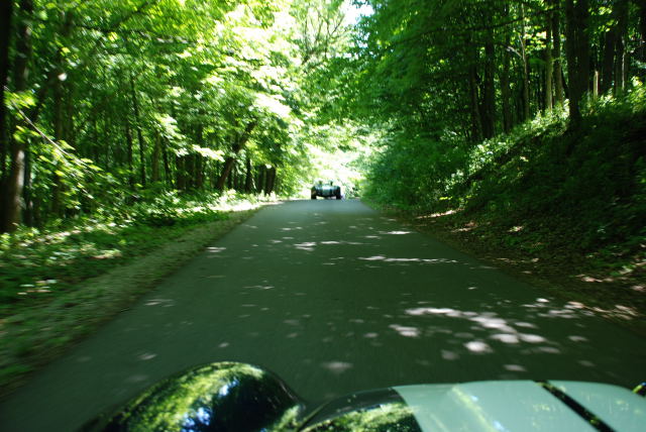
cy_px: 216
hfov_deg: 49.5
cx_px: 323
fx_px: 700
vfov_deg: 34.3
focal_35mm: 39
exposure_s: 1/50
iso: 200
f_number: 4
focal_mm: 26
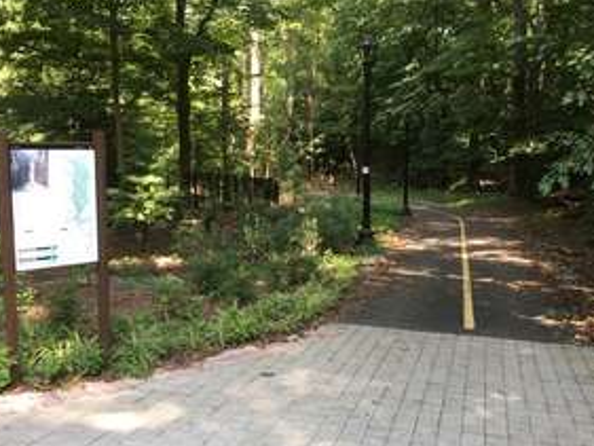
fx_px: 618
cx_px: 335
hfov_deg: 51.2
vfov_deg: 39.7
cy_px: 237
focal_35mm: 36
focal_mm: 4.15
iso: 32
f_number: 2.2
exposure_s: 1/120
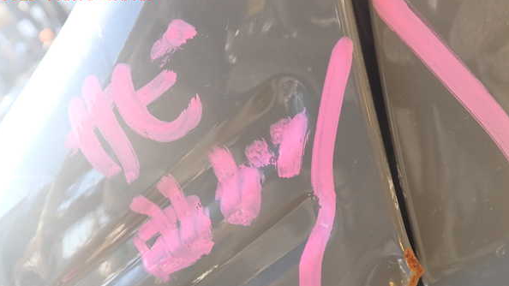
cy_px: 176
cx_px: 253
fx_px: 445
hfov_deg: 59.5
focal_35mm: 33
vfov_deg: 35.5
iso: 100
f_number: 2.3
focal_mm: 5.4
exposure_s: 1/100
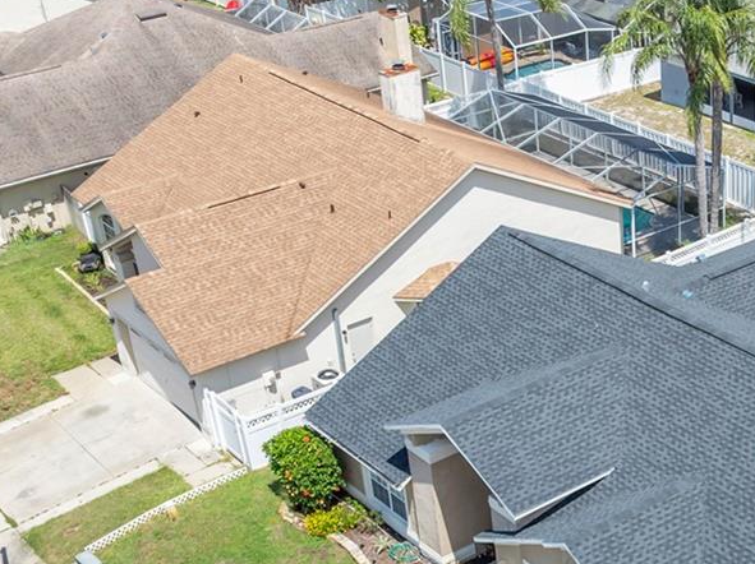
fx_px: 1416
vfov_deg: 22.0
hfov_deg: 28.5
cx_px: 705
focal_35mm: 65
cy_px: 511
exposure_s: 1/1600
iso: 100
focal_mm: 12.29
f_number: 2.8
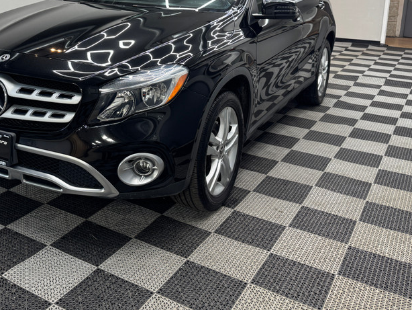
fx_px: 476
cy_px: 67
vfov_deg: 35.0
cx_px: 115
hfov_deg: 45.5
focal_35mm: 40
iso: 100
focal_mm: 6.76
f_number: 1.78
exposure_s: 1/120
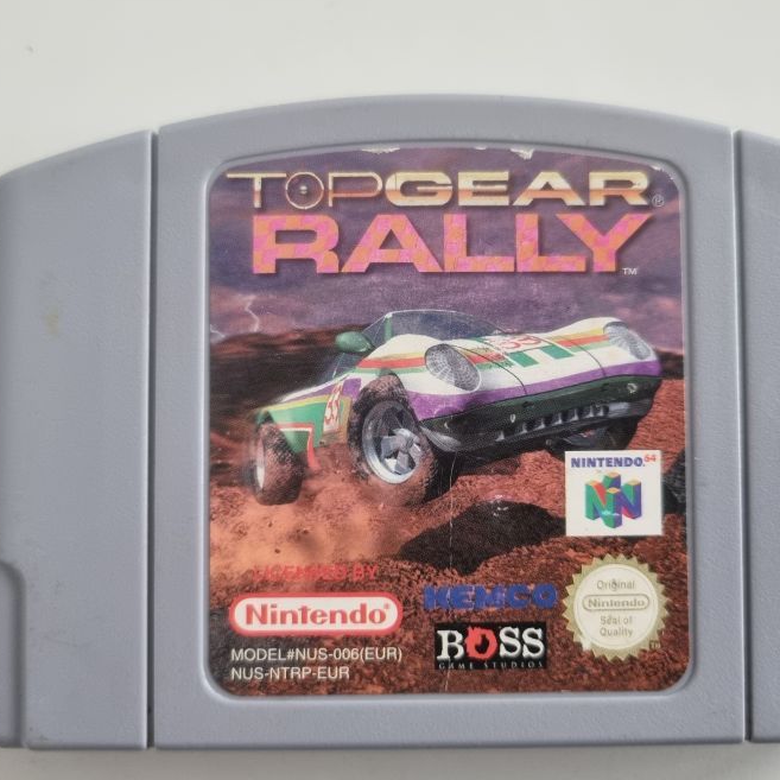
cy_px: 418
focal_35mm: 35
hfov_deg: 47.1
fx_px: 892
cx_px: 443
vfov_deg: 47.2
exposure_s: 1/50
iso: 400
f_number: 1.8
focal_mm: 5.4
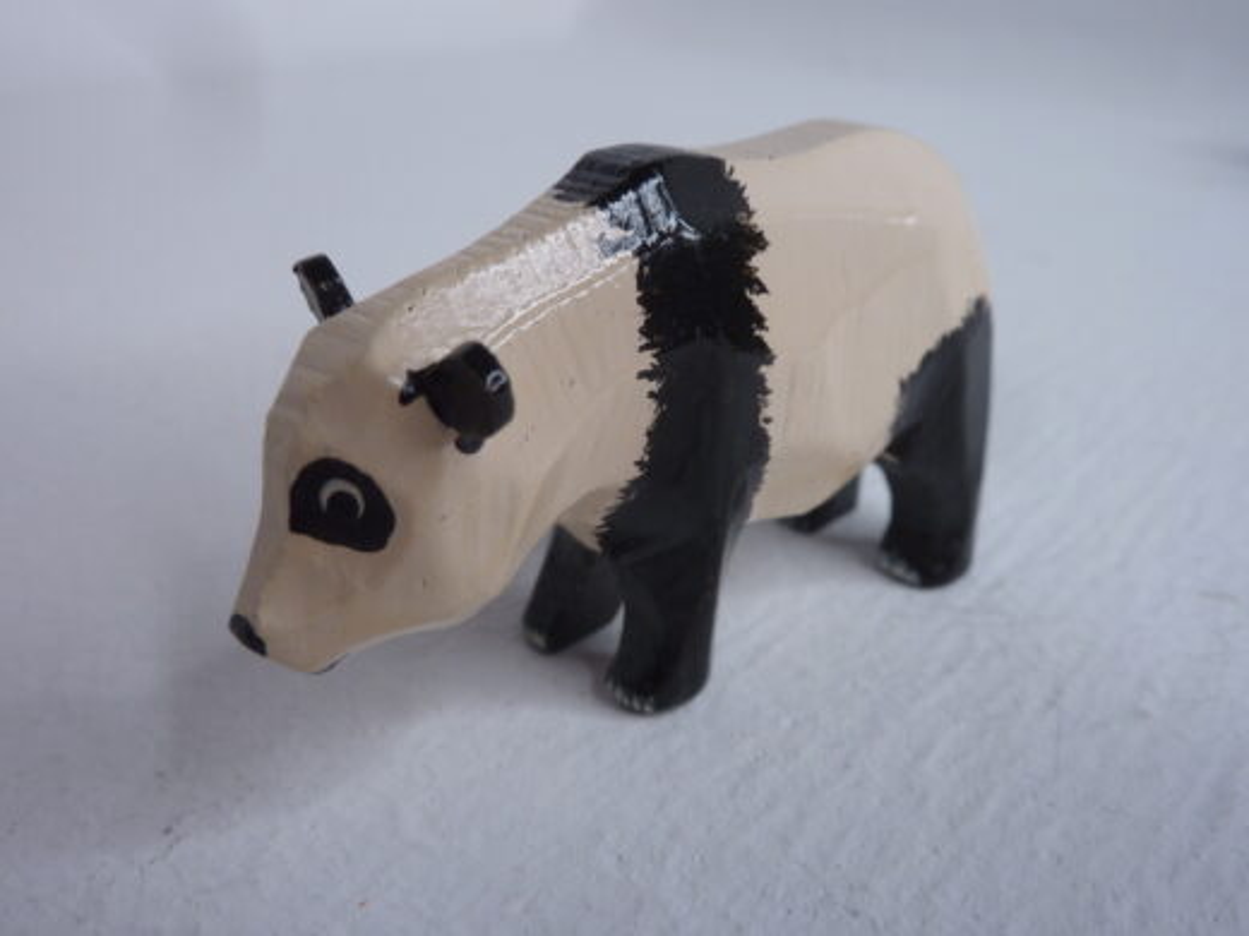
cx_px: 624
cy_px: 468
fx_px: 1082
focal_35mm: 30
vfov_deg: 46.8
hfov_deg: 60.0
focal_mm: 5
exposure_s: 1/40
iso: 80
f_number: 3.4
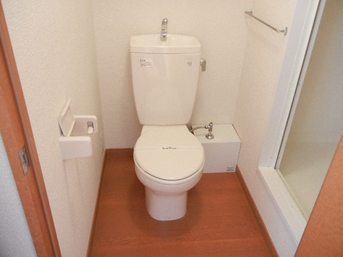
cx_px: 172
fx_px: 297
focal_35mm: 30
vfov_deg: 46.8
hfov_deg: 60.0
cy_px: 128
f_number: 3.5
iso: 400
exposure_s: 1/1.8
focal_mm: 5.4
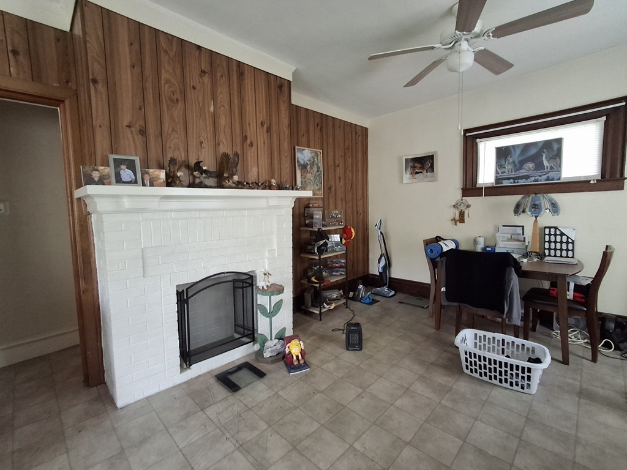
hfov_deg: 94.5
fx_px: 290
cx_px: 314
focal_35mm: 16
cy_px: 235
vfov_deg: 78.1
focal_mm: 1.64
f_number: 2.2
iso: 250
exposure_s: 1/40
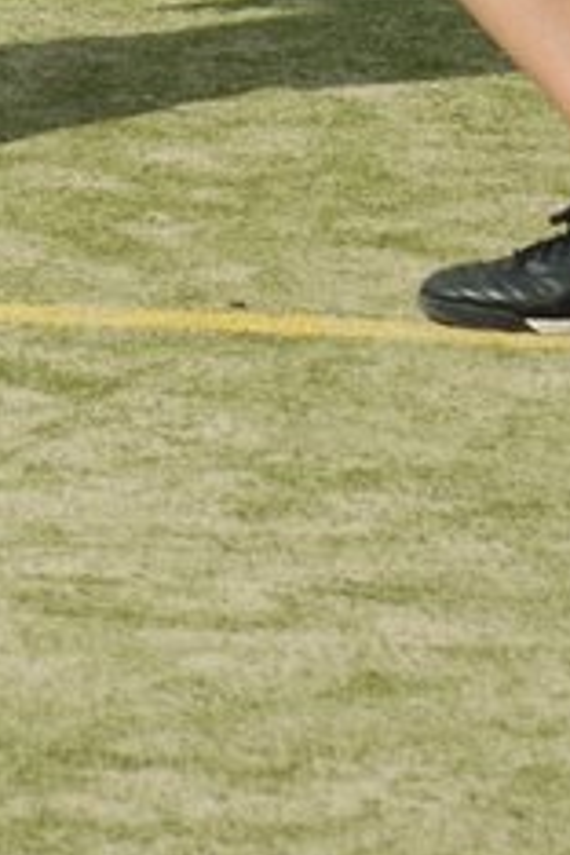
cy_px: -892
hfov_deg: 2.6
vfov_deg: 3.8
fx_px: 12777
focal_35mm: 538
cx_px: -192
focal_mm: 70
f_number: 7.1
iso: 100
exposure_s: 1/320
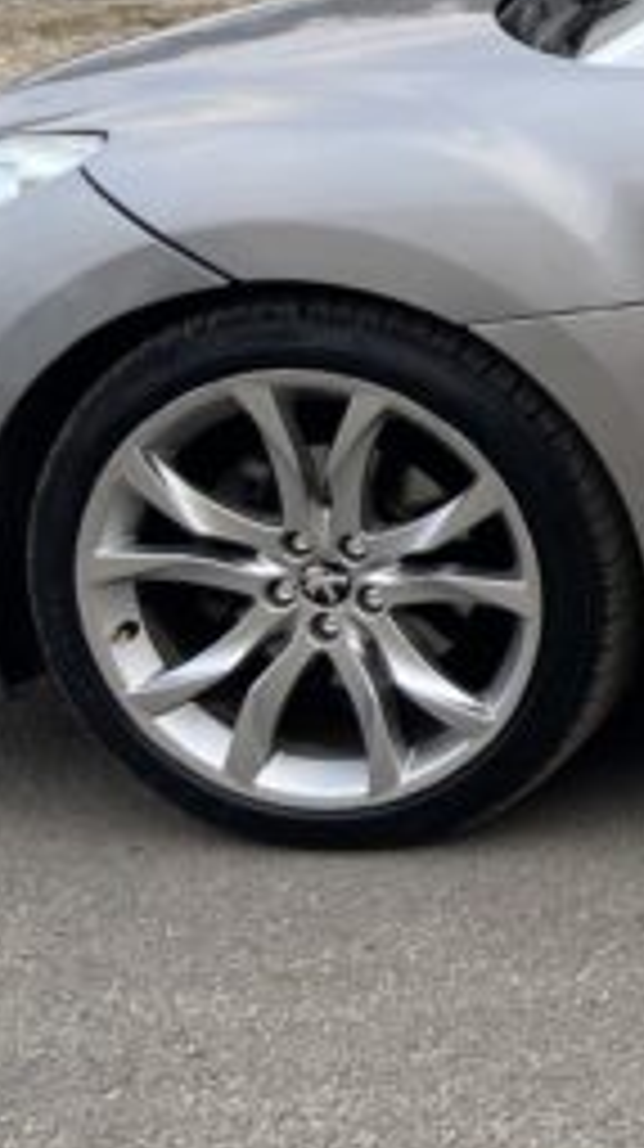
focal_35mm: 89
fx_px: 2708
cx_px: 1477
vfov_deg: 23.6
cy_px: 252
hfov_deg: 11.5
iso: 40
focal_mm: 4.25
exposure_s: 1/121
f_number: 1.8
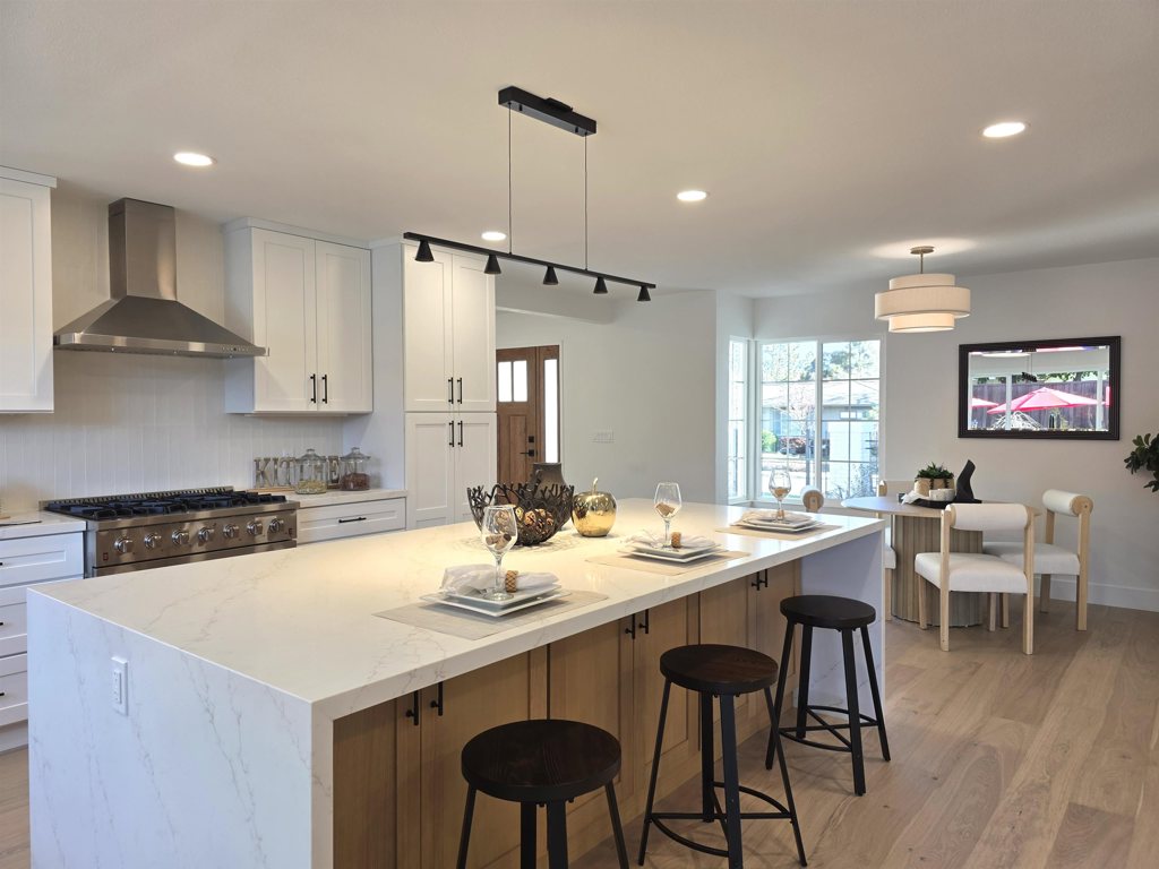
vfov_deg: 58.9
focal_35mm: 23
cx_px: 580
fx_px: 770
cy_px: 434
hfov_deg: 73.9
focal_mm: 6.3
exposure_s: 1/120
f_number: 1.7
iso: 40
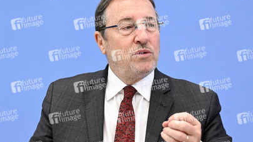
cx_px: 136
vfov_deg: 9.4
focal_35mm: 129
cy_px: 70
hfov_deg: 16.6
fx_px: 865
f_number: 5
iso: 2500
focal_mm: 110
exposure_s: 1/400
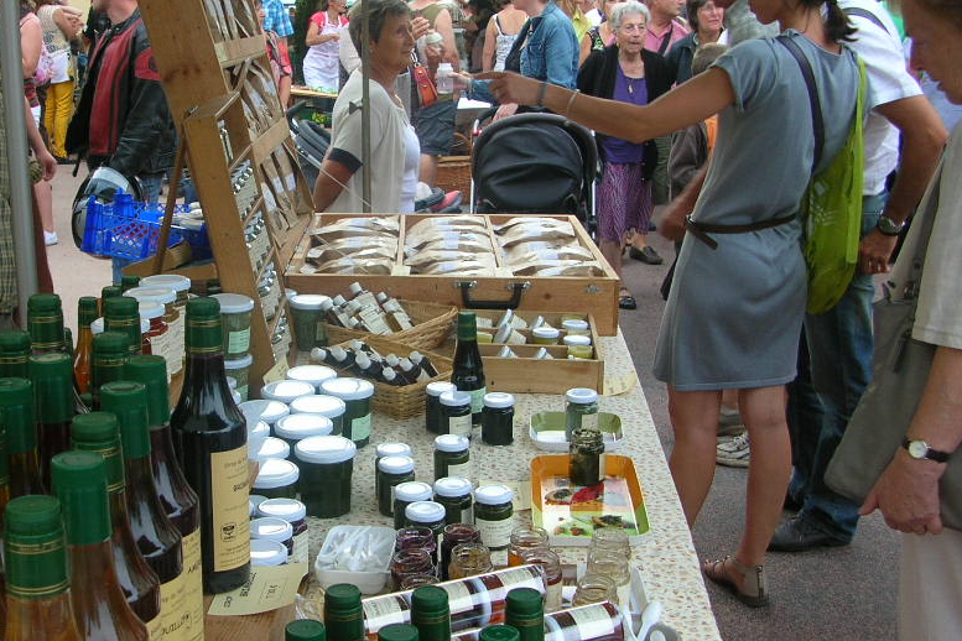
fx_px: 1283
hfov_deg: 40.8
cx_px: 359
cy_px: 306
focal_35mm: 48
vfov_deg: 28.1
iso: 50
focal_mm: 5.8
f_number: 2.8
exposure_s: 1/71.3
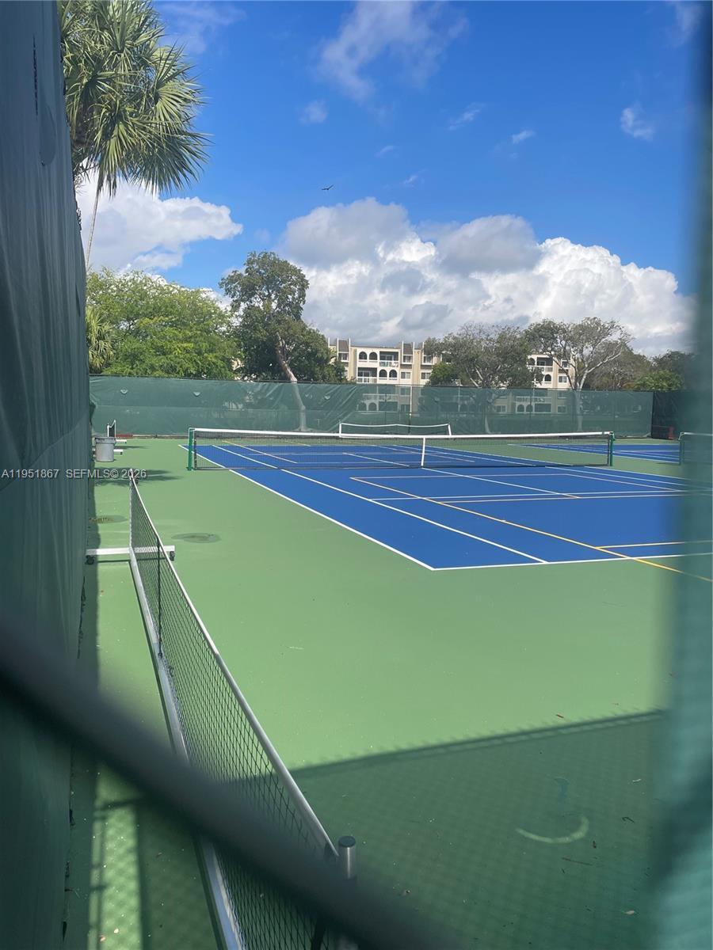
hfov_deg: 53.1
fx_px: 714
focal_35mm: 26
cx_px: 356
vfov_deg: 67.3
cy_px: 475
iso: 32
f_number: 1.6
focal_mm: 4.2
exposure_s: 1/4464
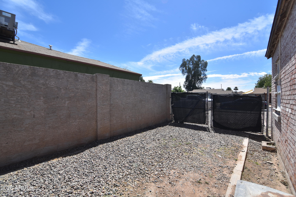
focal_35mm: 16
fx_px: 132
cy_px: 98
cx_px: 148
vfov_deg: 73.8
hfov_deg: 96.7
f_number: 10
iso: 200
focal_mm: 16
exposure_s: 1/400
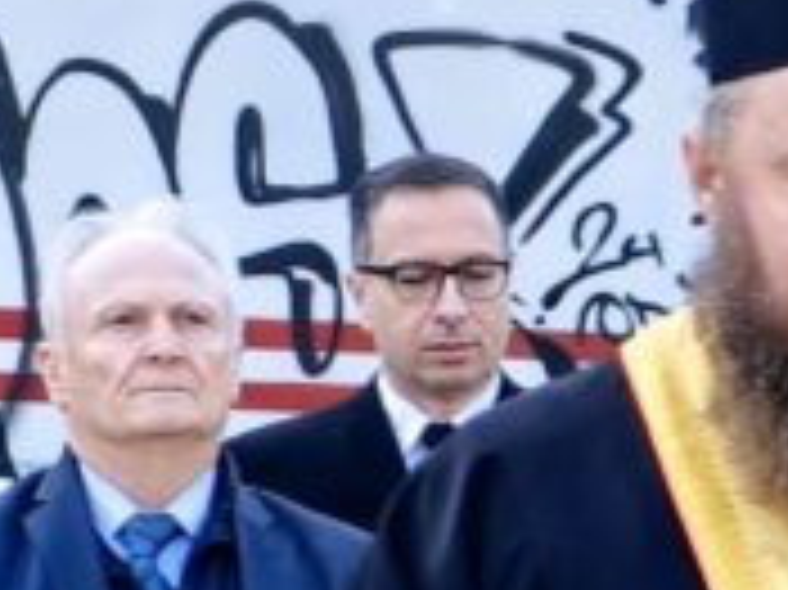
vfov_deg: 2.7
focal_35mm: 555
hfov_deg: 3.6
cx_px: 1274
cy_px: 1410
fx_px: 12625
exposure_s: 1/100
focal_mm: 14.55
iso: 64
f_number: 2.1
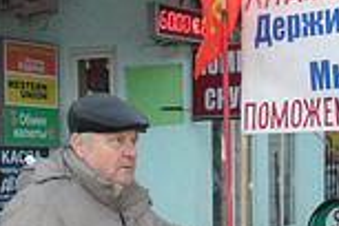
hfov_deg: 20.6
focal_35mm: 99
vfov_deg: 13.5
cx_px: 131
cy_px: 263
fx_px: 932
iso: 480
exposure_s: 1/45
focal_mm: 4.9
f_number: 3.5
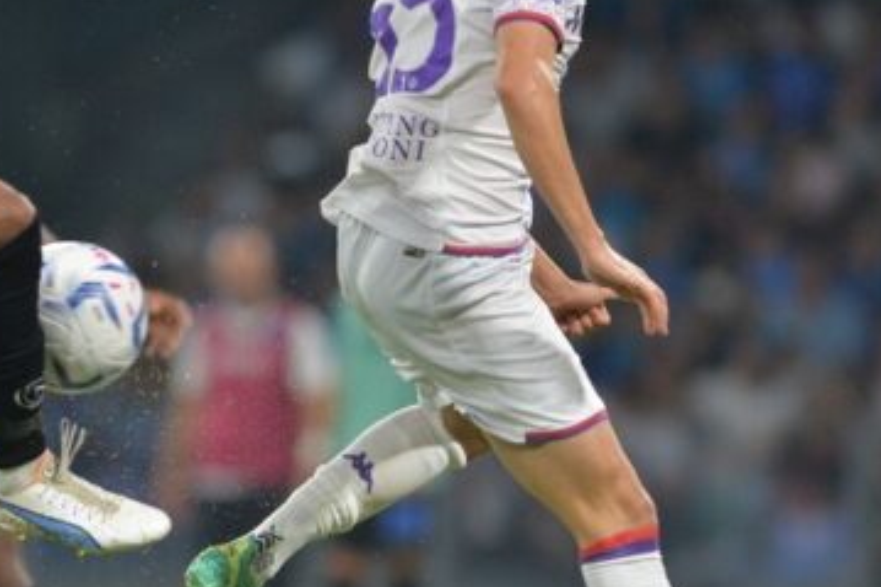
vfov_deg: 1.5
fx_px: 21965
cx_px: 199
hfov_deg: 2.3
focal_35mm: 898
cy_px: 286
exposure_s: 1/1000
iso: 3200
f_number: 4
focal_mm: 420
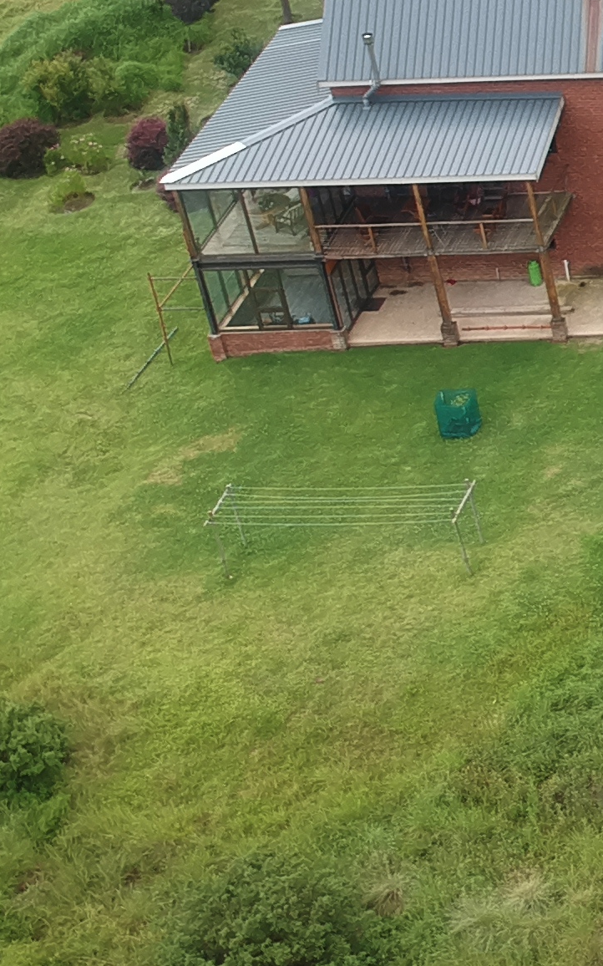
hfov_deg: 11.7
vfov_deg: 22.6
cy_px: 267
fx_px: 2394
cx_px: 1455
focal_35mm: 91
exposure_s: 1/120
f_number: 2.6
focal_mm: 4.49
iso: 100
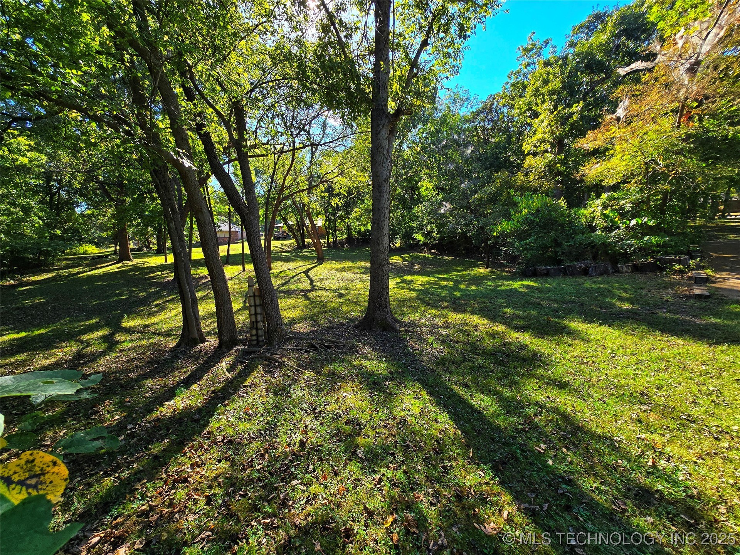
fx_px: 278
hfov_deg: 106.2
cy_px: 278
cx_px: 370
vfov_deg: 89.9
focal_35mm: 13
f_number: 2.2
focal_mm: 2.2
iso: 50
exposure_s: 1/453
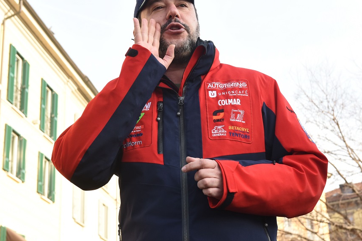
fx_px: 734
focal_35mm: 73
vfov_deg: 18.6
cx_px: 177
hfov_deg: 27.7
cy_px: 83
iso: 800
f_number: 8
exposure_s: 1/320
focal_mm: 52
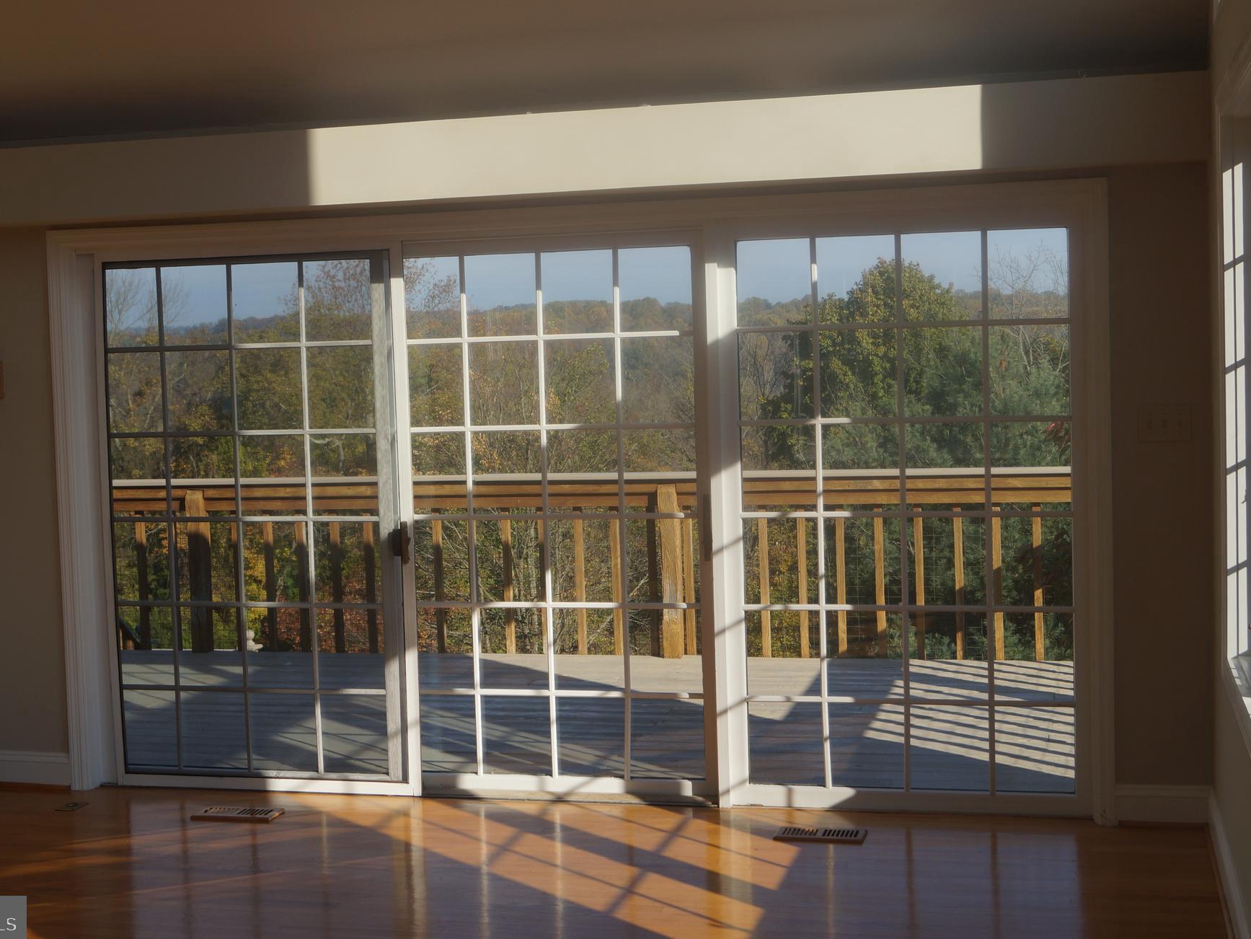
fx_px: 1843
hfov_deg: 37.5
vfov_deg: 28.6
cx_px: 606
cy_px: 457
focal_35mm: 51
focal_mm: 30
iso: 100
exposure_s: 1/200
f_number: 8
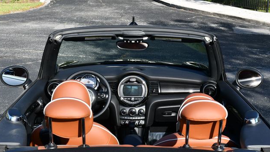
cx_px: 133
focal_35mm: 62
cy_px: 78
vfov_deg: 19.4
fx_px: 444
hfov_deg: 33.8
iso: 200
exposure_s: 1/250
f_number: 8
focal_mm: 29
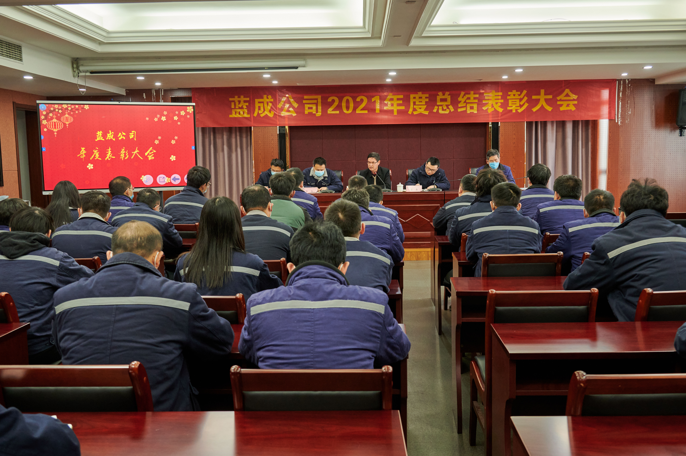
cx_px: 343
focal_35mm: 34
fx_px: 657
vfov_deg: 38.3
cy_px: 228
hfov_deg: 55.1
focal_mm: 34.5
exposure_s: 1/60
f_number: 5.6
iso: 800
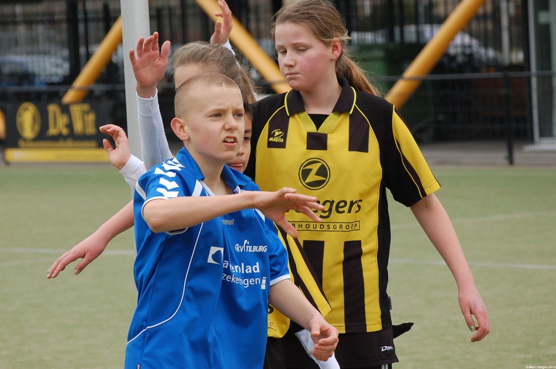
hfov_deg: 12.5
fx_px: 2545
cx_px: 278
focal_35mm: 165
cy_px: 184
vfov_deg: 8.3
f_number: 6.3
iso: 400
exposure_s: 1/640
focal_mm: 110
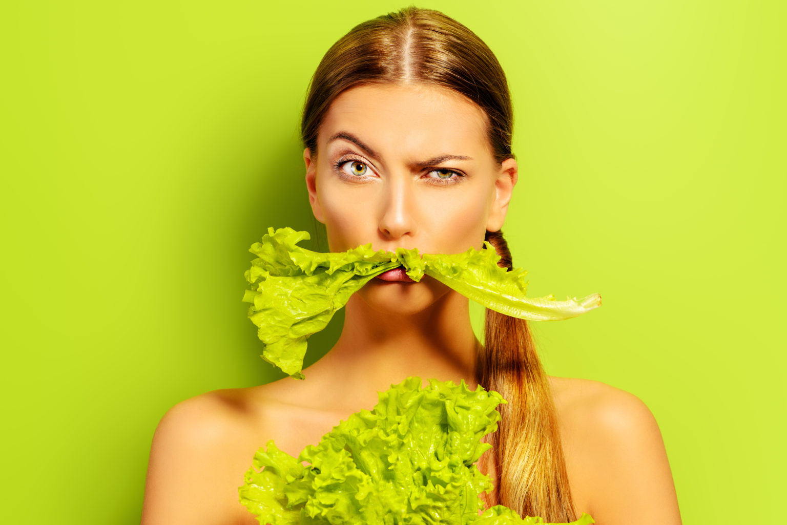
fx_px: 2296
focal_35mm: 105
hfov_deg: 19.5
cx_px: 394
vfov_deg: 13.0
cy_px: 262
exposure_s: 1/160
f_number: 9
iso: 100
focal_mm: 105
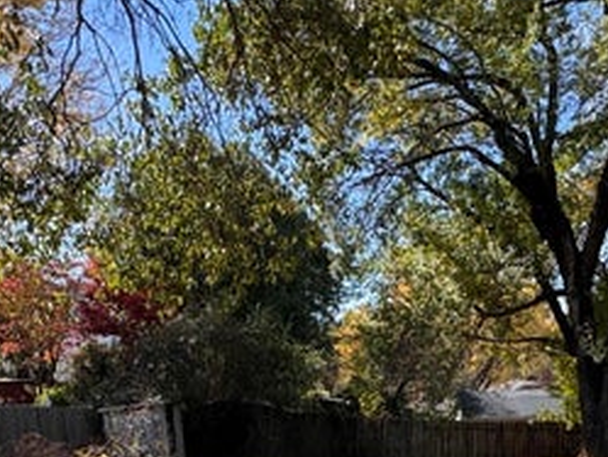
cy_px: 635
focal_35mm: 48
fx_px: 843
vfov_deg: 25.0
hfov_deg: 39.6
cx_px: 346
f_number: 2.2
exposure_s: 1/610
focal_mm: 2.22
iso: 50
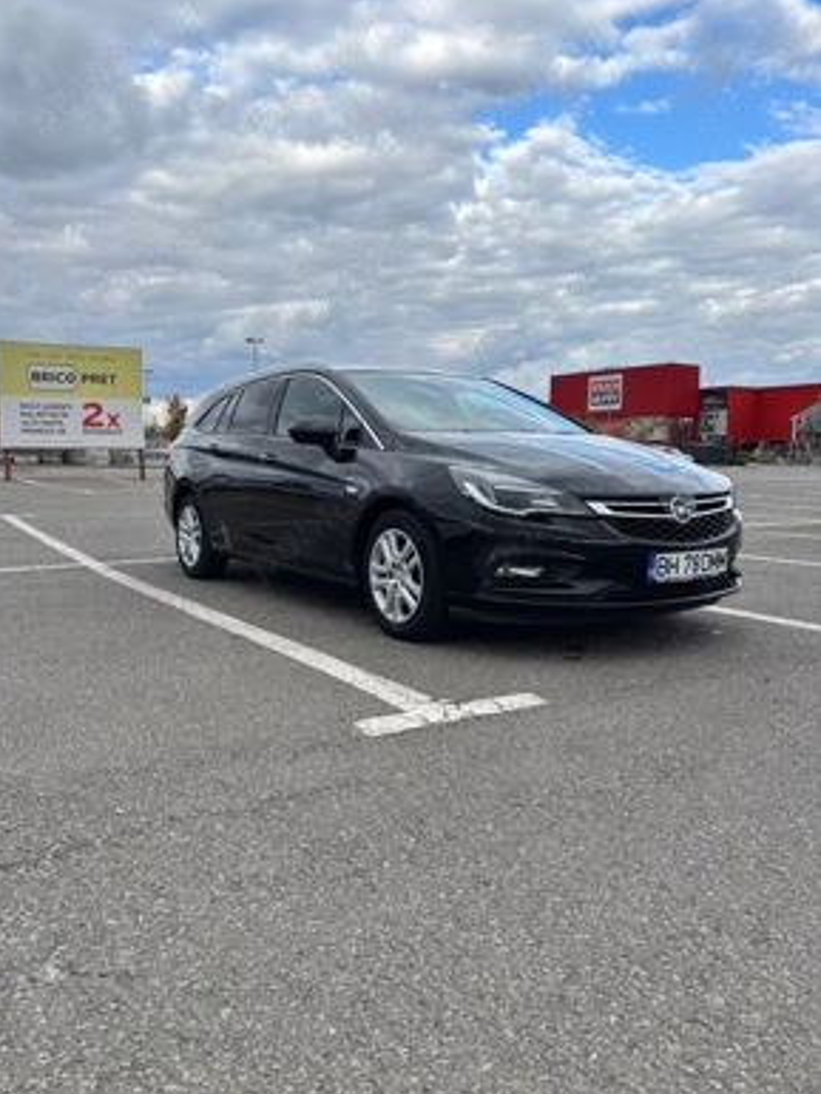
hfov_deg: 51.4
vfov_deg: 65.3
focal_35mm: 27
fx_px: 853
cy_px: 543
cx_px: 398
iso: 50
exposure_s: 1/1103
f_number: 1.6
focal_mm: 5.96
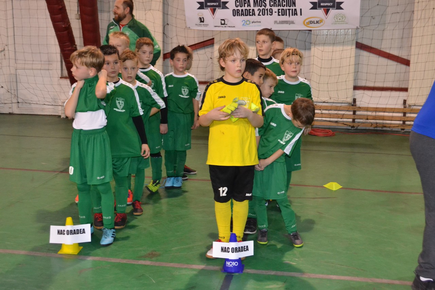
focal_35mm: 48
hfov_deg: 41.1
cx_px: 218
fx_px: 580
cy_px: 145
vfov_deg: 28.1
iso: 2800
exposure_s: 1/60
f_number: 4.8
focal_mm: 32
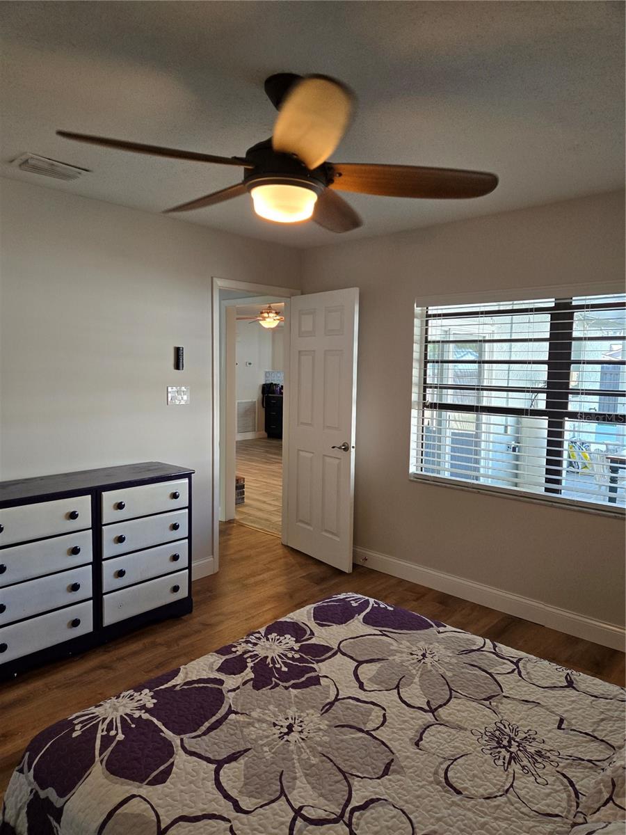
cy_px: 418
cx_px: 313
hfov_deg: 58.9
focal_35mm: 23
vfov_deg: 73.9
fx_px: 555
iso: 160
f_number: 1.8
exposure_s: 1/120
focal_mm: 5.4
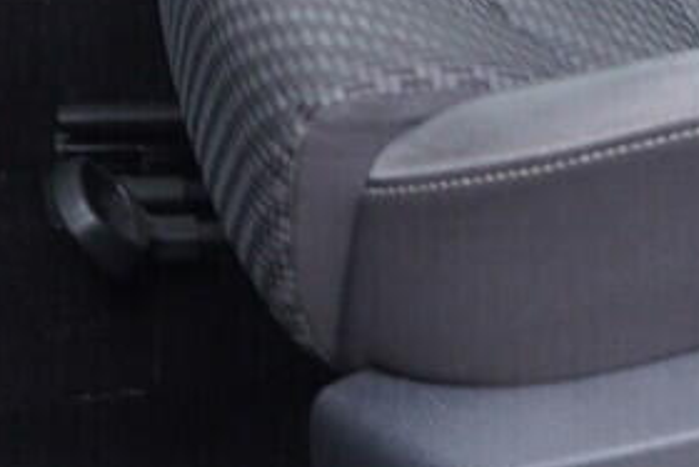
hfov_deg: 11.0
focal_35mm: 185
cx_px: 729
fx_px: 3594
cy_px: -534
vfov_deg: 7.1
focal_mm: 24
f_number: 2.8
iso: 200
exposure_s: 1/40
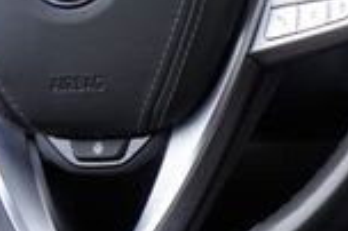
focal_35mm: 162
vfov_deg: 8.5
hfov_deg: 10.7
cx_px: 847
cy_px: 104
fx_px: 1564
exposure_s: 1/50
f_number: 3.5
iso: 100
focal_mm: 24
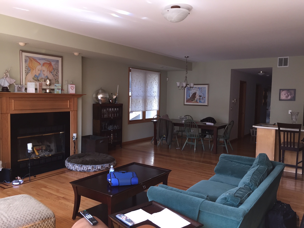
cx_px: 152
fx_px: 255
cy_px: 114
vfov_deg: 48.2
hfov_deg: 61.7
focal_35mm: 29
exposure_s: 1/30
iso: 50
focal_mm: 4.15
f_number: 2.2
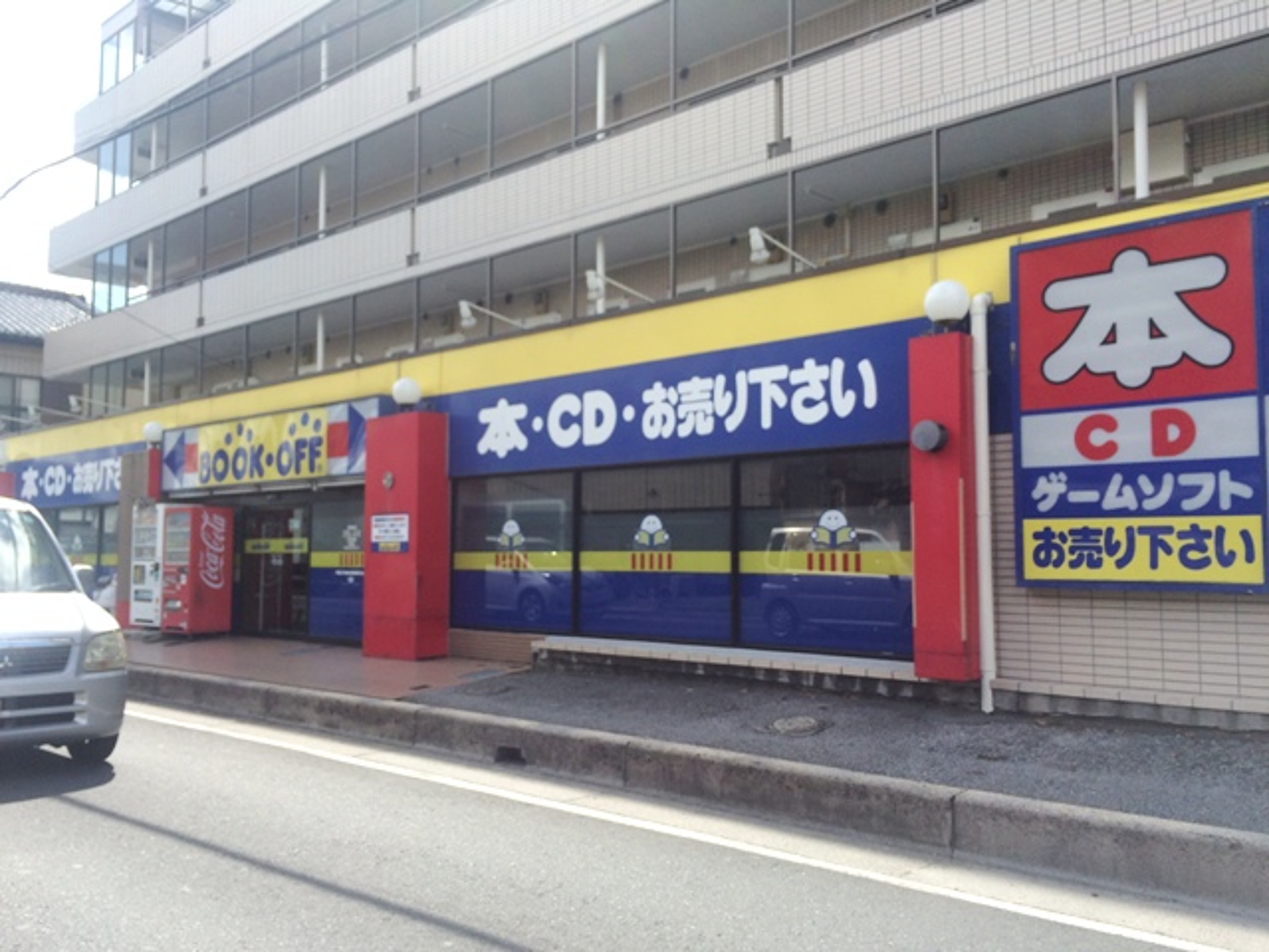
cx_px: 634
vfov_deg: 48.2
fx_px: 1063
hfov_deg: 61.7
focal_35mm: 29
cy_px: 476
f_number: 2.2
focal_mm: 4.15
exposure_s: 1/933
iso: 32
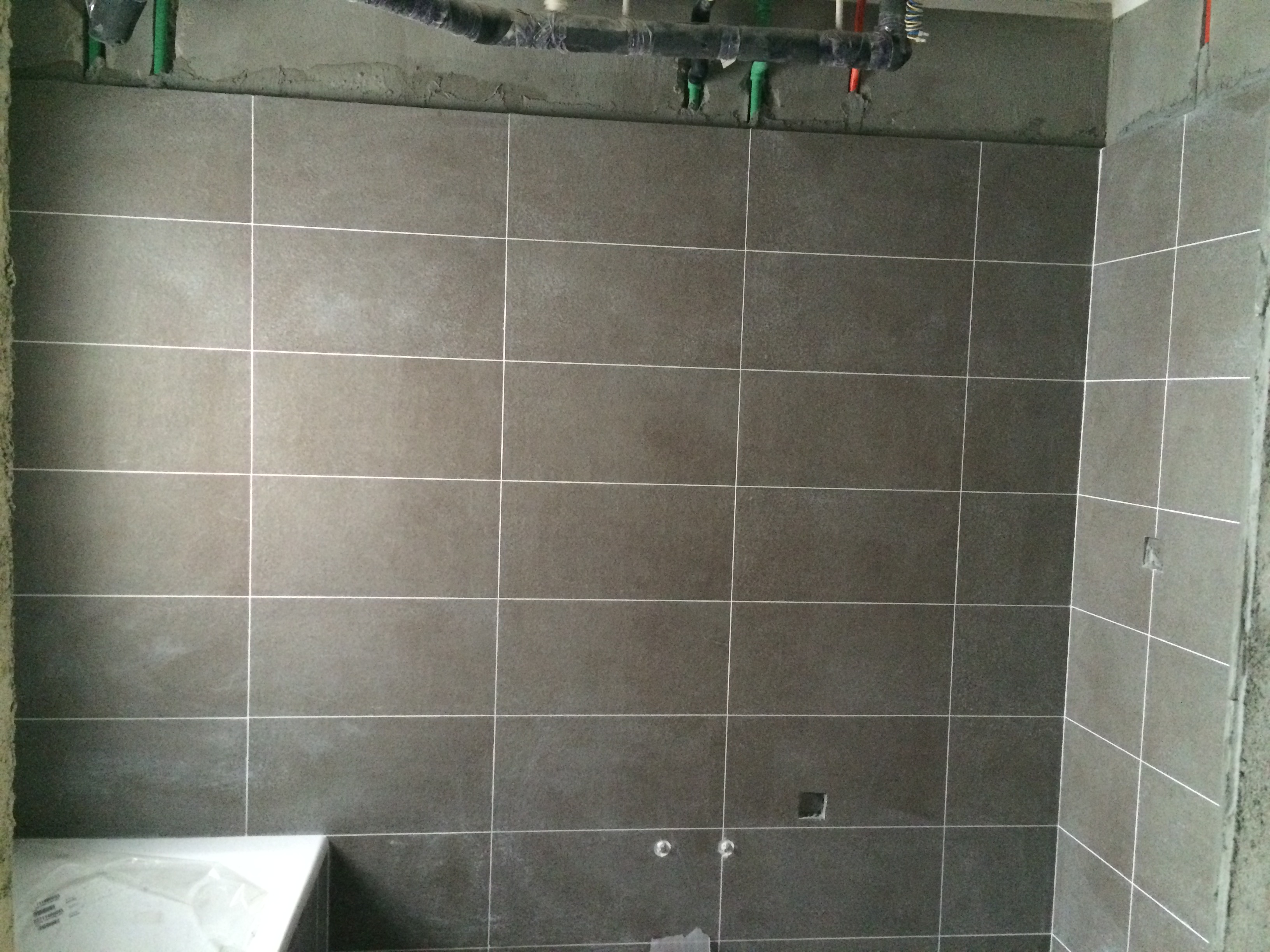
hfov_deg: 61.7
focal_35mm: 29
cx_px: 635
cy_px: 476
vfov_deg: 48.2
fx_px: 1064
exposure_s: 1/15
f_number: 2.2
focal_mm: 4.15
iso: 400
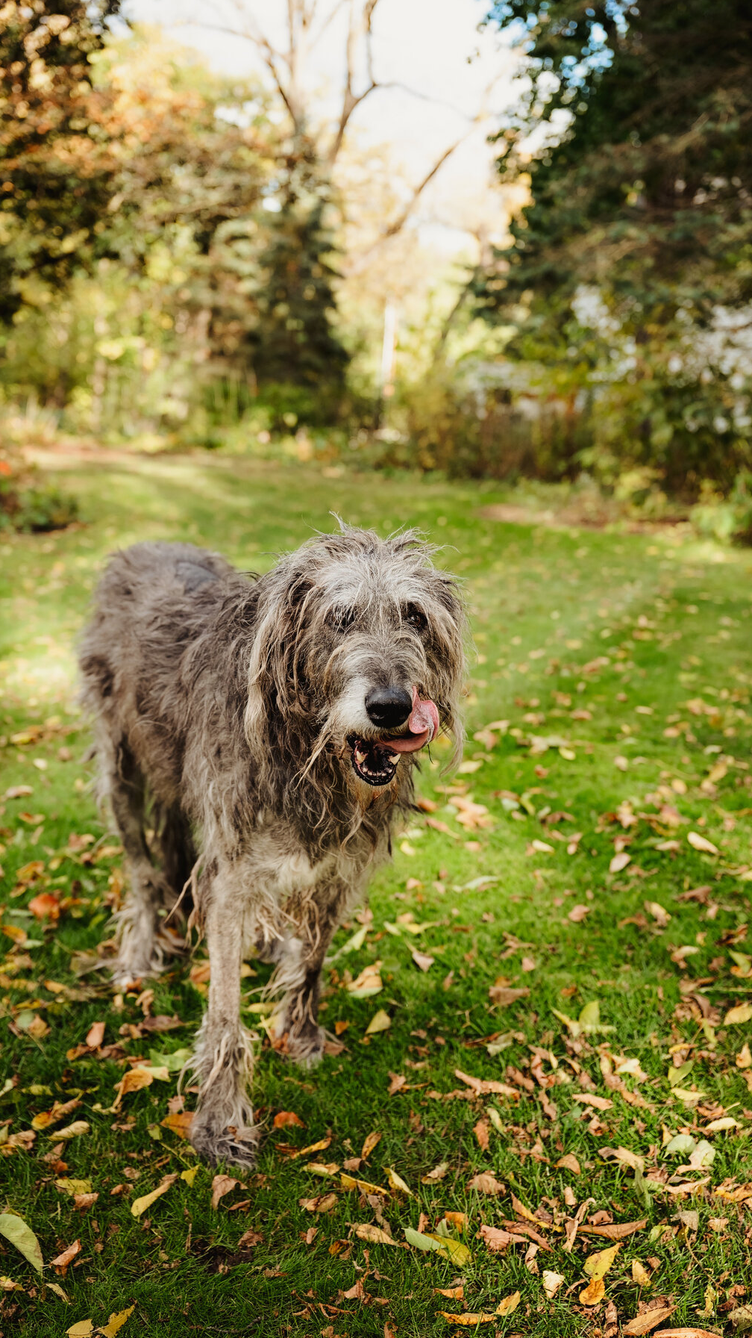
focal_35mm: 39
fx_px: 1383
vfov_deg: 51.6
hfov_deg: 30.4
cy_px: 666
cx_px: 350
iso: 320
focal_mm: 37
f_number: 3.2
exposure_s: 1/640
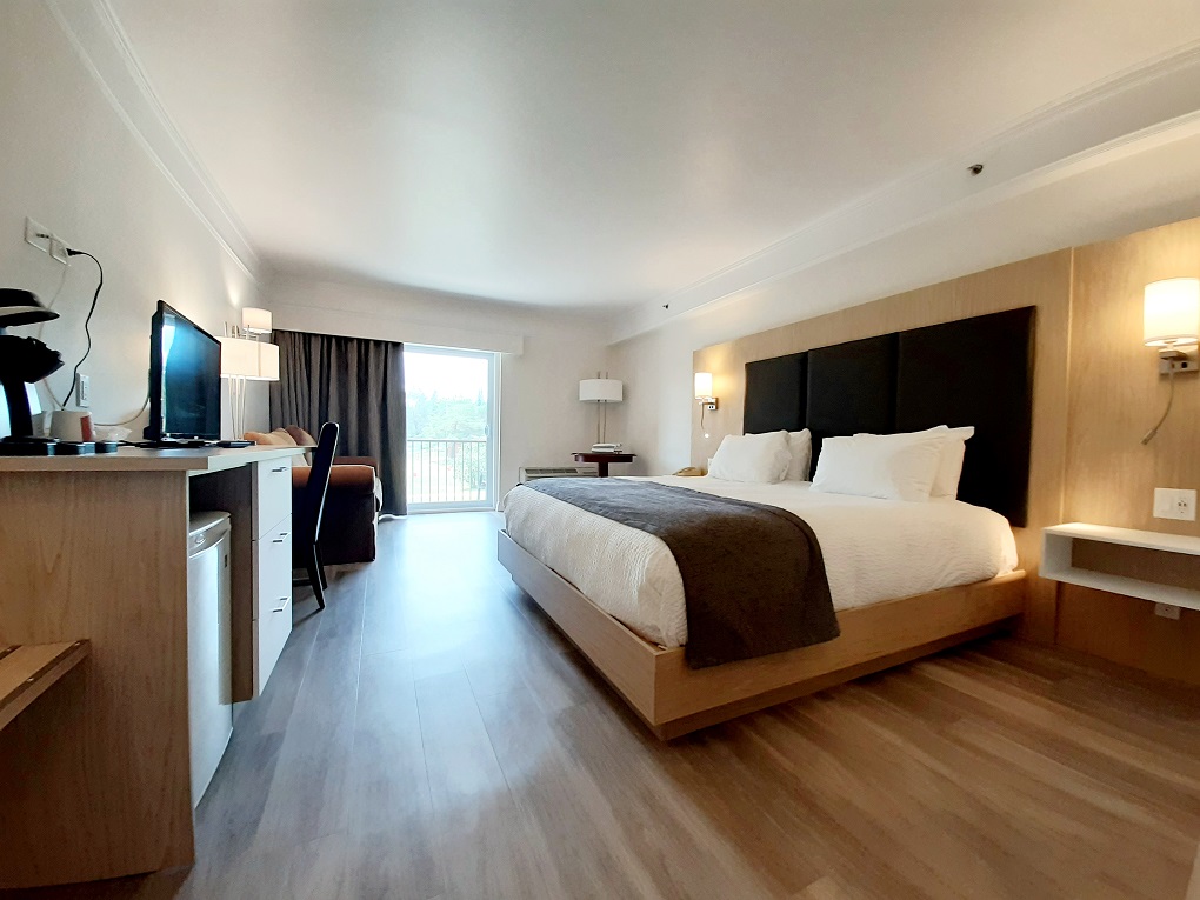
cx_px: 600
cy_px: 450
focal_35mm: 13
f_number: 2.2
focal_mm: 1.42
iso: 50
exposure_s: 1/40
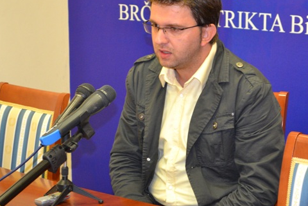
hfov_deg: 20.4
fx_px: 855
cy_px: 79
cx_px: 179
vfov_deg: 13.7
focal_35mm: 100
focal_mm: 50
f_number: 5.6
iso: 2200
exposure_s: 1/60
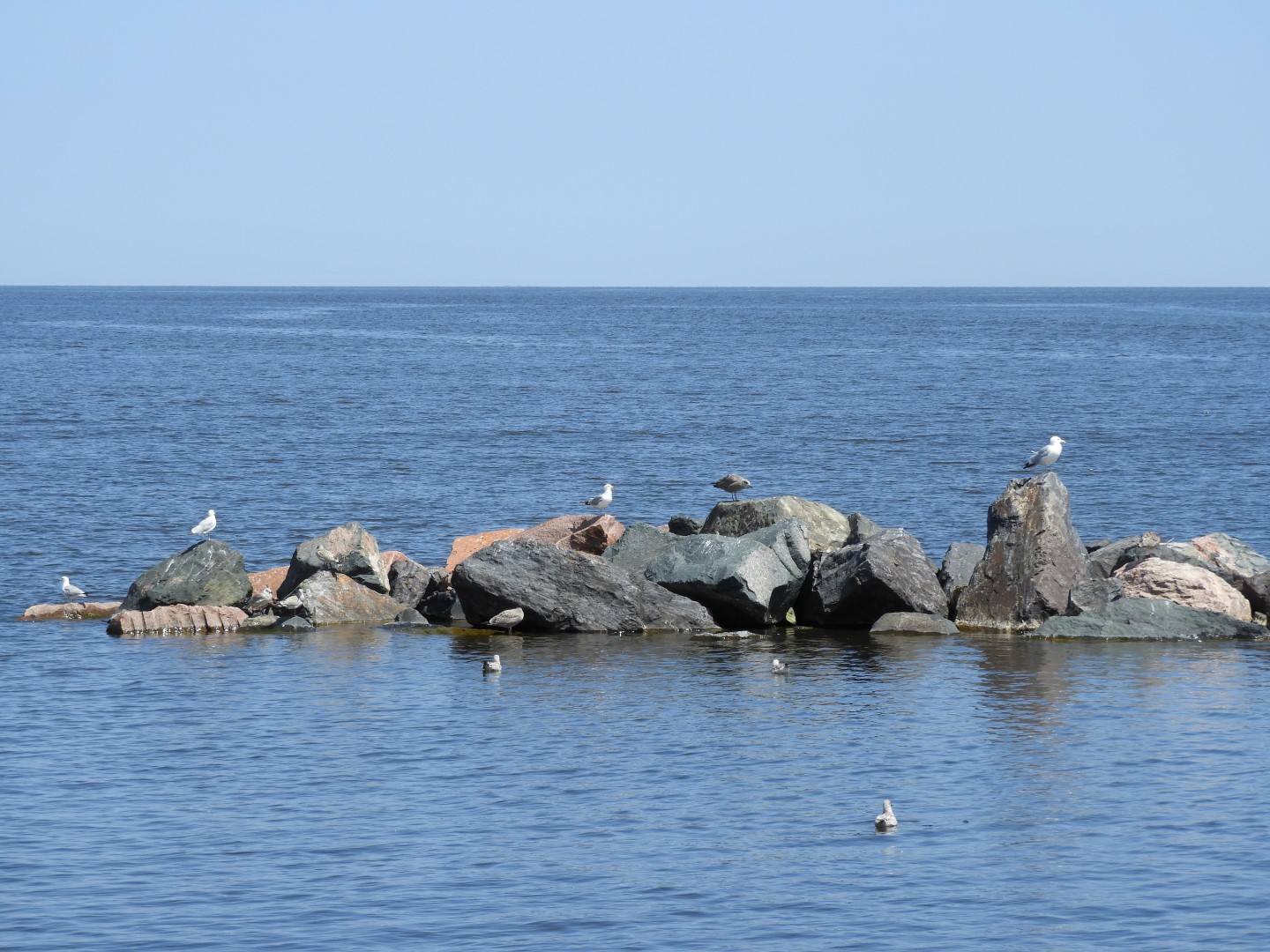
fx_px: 6237
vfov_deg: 8.7
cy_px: 476
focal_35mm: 170
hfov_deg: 11.6
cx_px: 635
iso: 100
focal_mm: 30.5
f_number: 5.2
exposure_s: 1/500
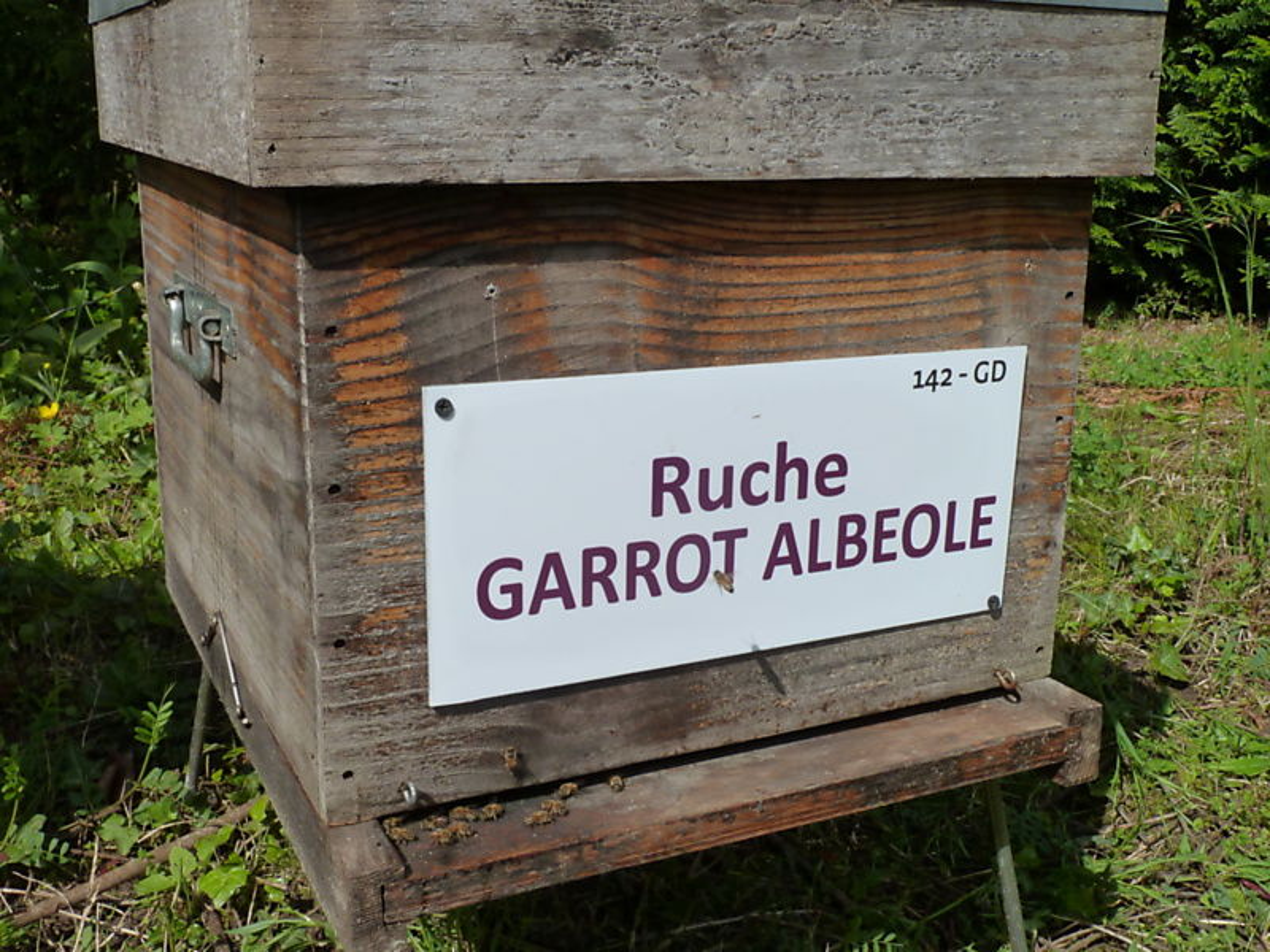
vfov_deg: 38.7
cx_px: 635
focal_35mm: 37
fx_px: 1357
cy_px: 476
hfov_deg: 50.1
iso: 125
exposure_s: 1/500
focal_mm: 6.1
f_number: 5.6
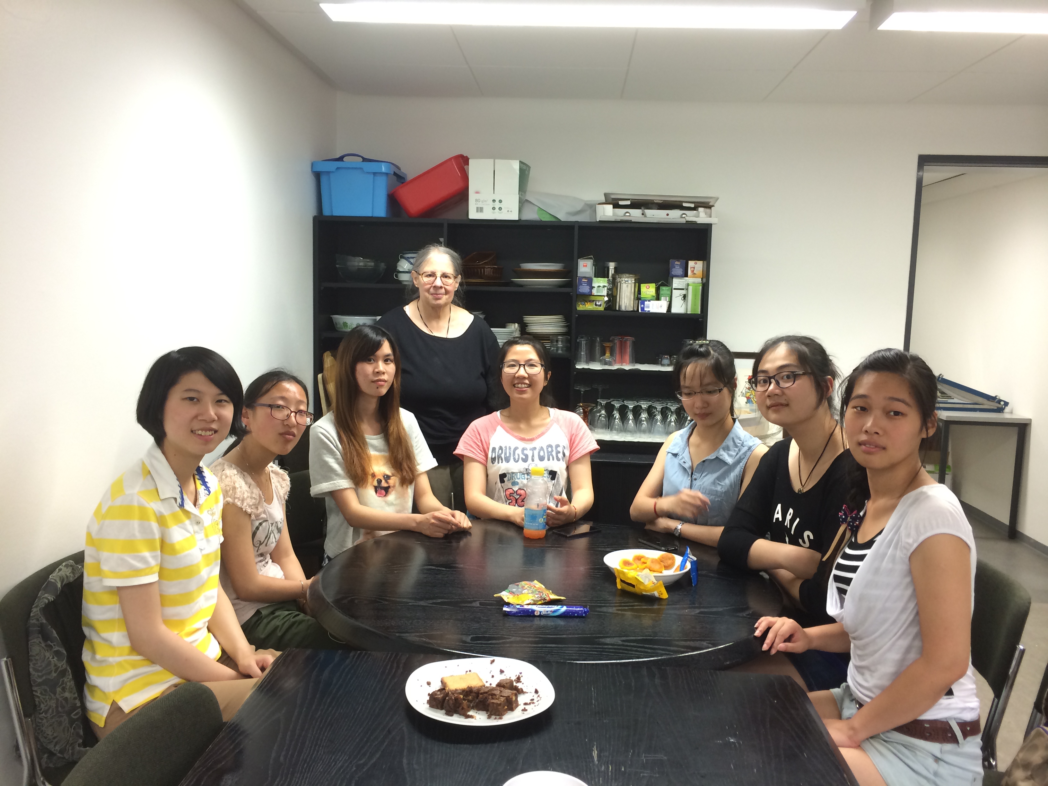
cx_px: 524
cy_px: 393
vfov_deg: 46.8
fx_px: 908
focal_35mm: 30
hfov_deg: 60.0
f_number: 2.2
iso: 64
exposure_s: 1/30
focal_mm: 4.12
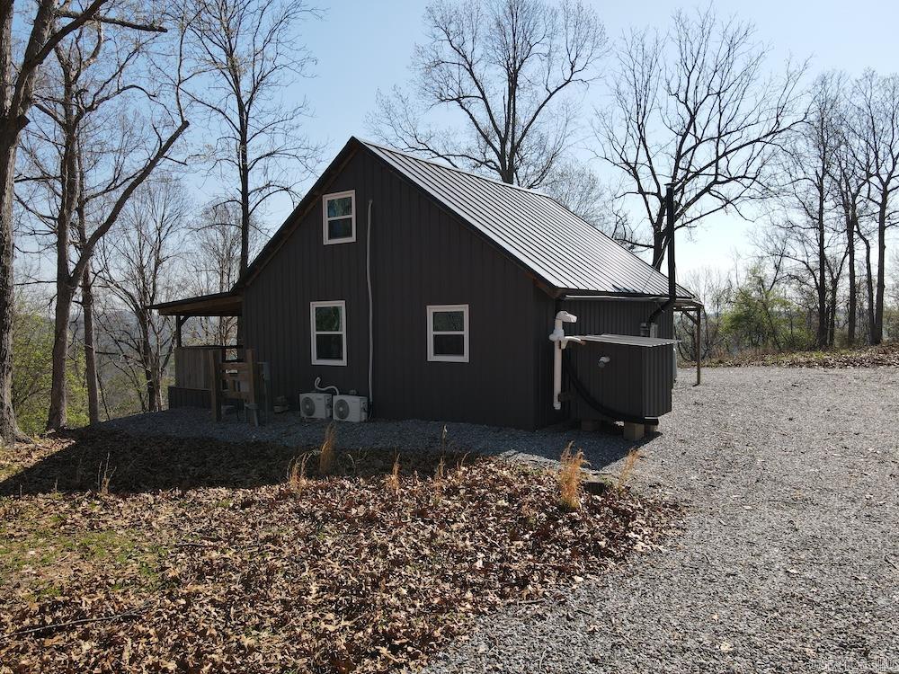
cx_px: 450
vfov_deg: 56.8
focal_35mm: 24
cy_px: 337
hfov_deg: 71.6
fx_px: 623
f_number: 2.8
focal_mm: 4.5
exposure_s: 1/40
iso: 100
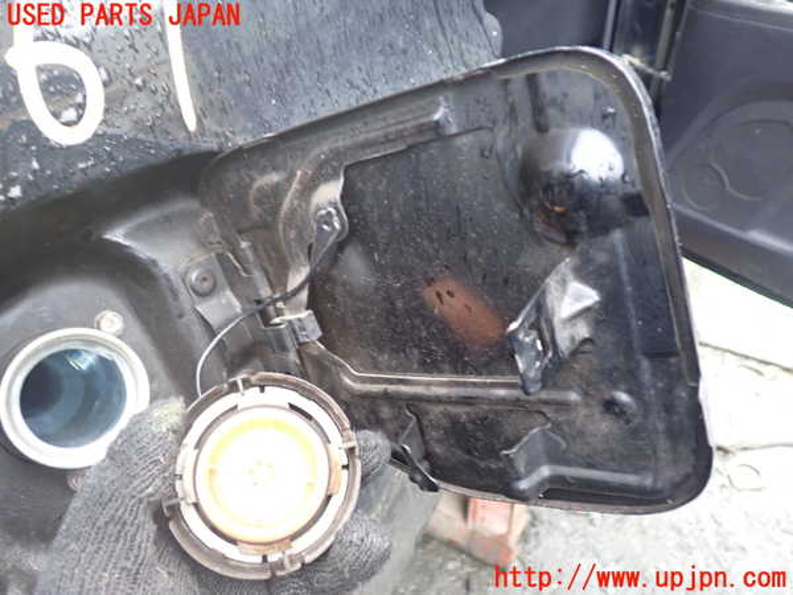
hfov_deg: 60.0
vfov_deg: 46.8
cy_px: 298
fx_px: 687
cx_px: 396
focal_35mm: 30
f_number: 2.3
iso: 200
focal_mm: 5.4
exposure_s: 1/30
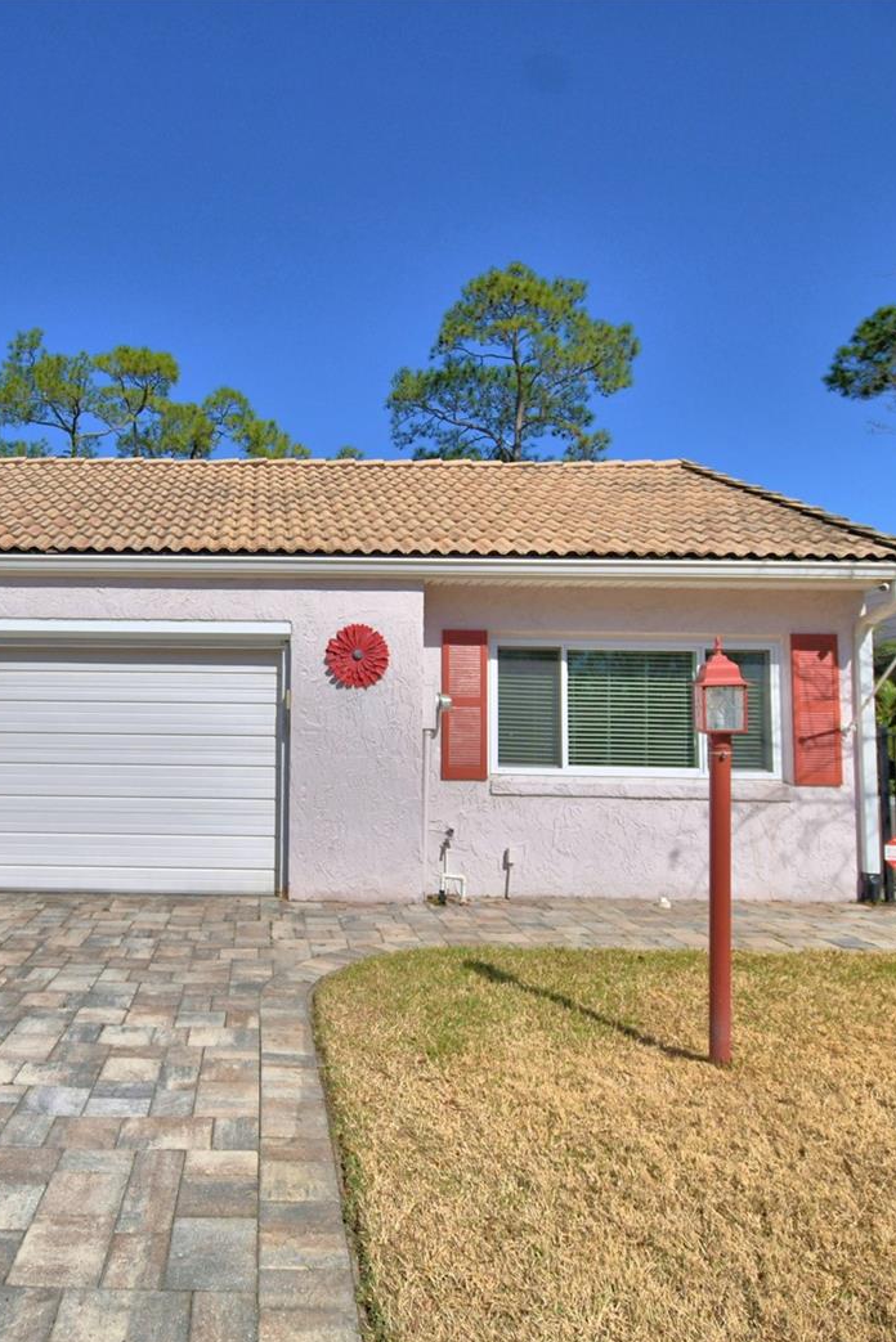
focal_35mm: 23
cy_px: 682
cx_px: 233
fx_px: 858
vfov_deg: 76.1
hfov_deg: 52.9
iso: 100
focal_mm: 10
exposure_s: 1/3200
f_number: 4.5
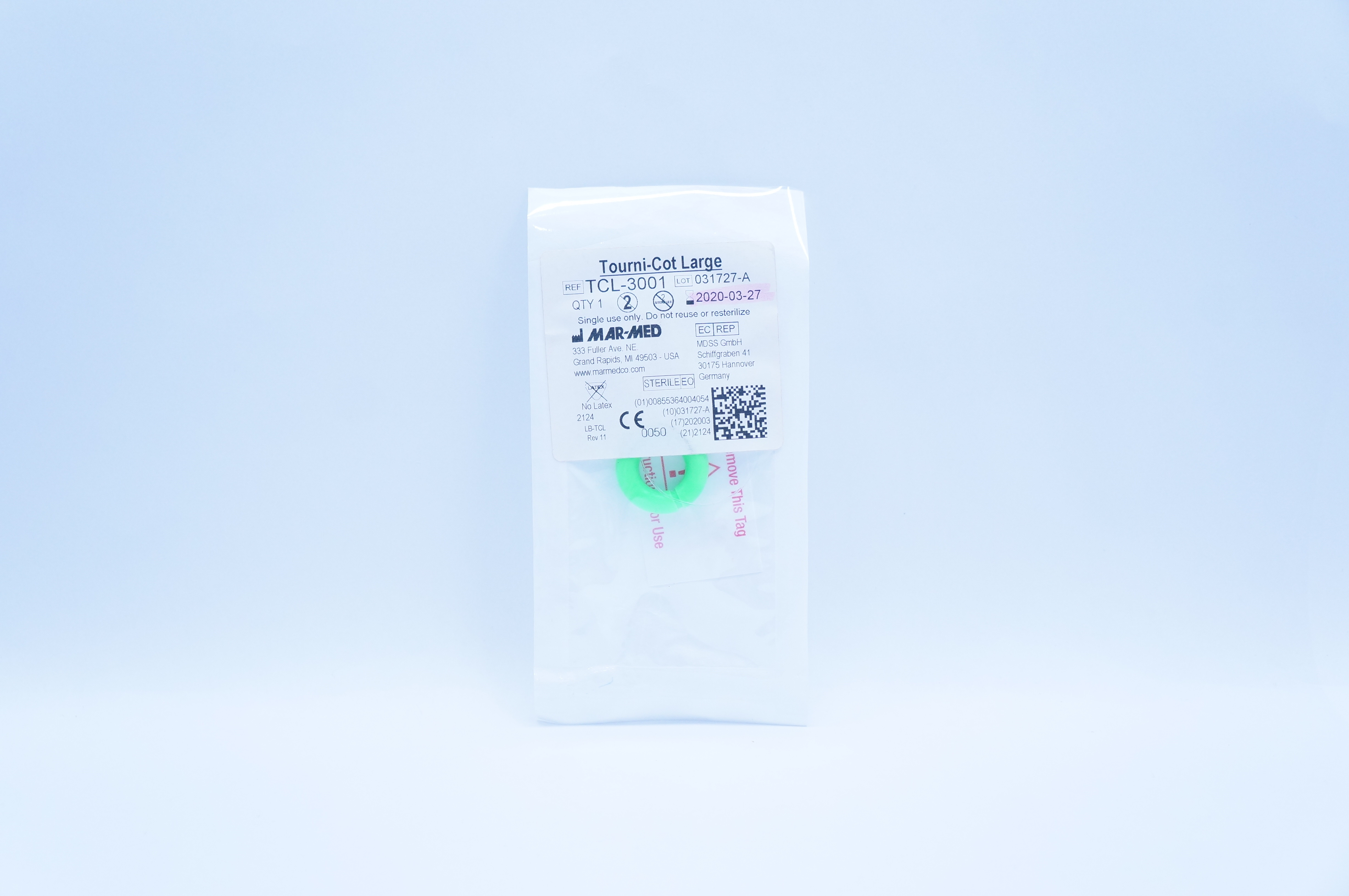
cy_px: 448
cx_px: 674
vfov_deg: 38.3
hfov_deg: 55.2
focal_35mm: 34
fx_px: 1291
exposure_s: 1/200
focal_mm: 23
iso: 800
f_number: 4.5
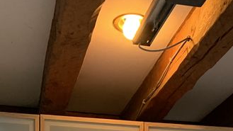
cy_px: 351
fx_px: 531
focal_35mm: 86
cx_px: 107
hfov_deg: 24.7
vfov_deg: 11.0
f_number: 1.8
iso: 200
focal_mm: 4.25
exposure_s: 1/60
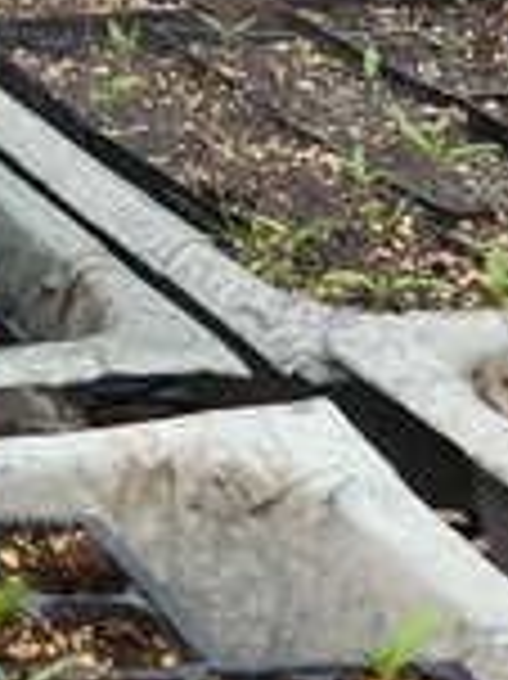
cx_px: -499
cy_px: -360
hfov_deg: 9.0
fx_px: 3057
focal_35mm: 156
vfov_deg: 12.1
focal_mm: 5.4
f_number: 1.8
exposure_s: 1/180
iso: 50
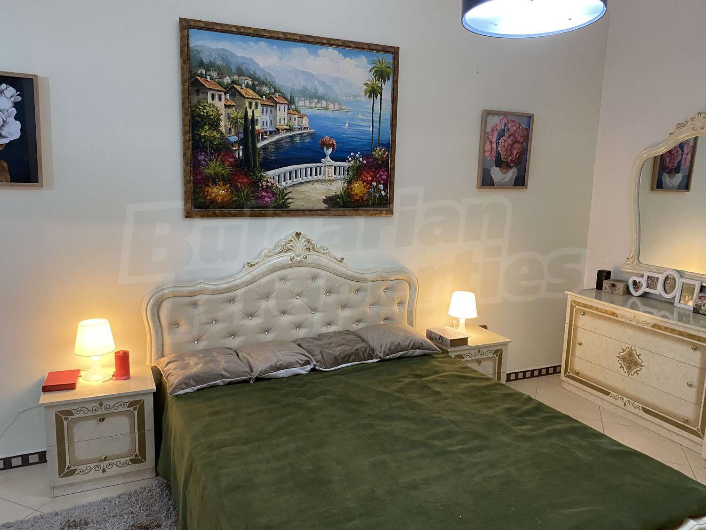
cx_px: 353
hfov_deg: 67.3
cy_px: 265
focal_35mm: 26
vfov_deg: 53.1
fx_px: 530
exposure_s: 1/50
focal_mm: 4.25
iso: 320
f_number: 1.8
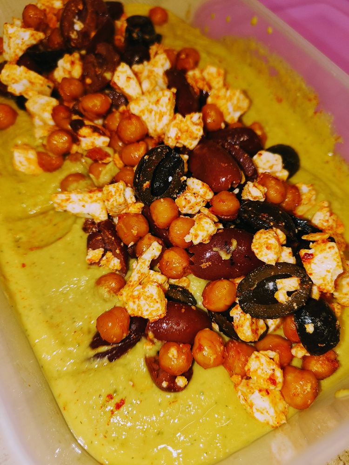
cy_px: 232
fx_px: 323
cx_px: 174
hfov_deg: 56.8
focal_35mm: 24
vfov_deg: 71.6
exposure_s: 1/100
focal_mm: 5.59
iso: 100
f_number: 1.8
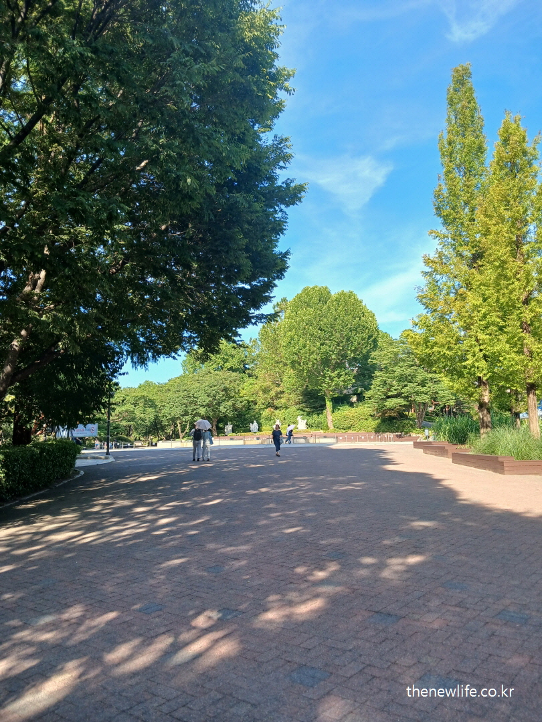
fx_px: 564
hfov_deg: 51.4
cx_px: 271
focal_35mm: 27
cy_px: 361
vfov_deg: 65.3
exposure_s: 1/190
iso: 20
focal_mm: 4
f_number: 1.8
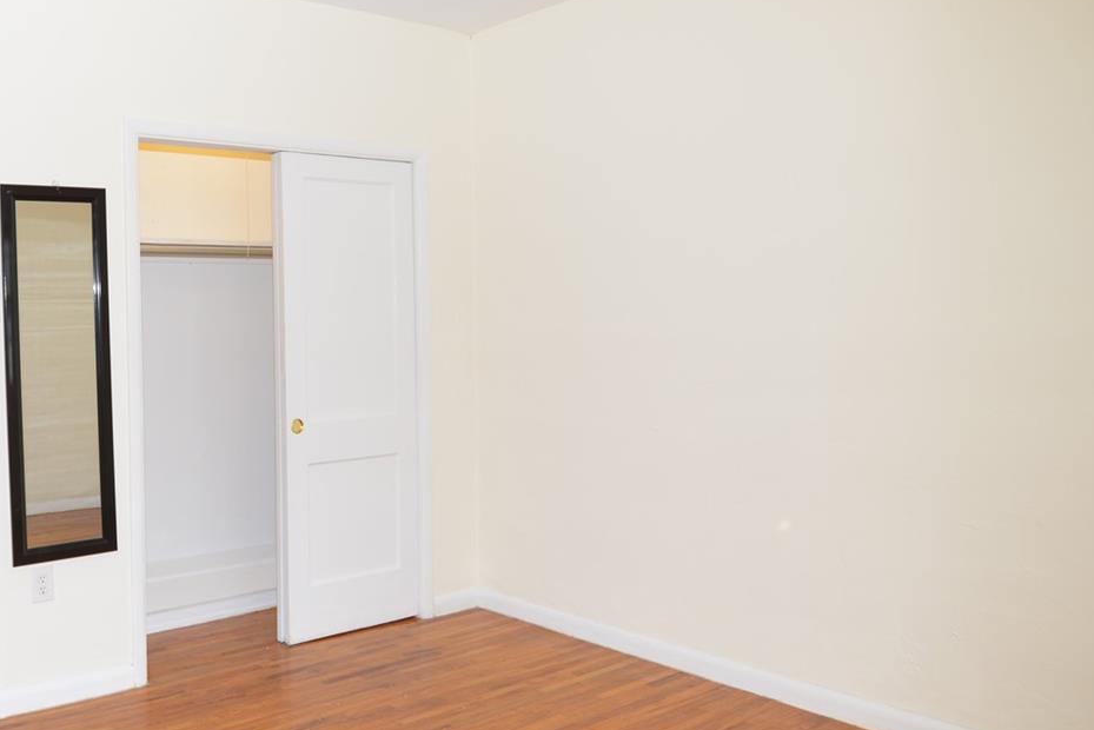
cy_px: 329
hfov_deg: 55.1
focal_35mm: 31
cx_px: 187
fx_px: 942
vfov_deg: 42.3
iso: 400
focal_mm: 18
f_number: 4.5
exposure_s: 1/80
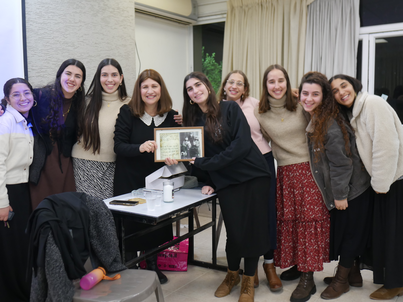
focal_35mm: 38
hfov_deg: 49.0
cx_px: 202
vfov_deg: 37.7
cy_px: 151
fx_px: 443
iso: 800
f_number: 4.5
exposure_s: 1/60
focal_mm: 19
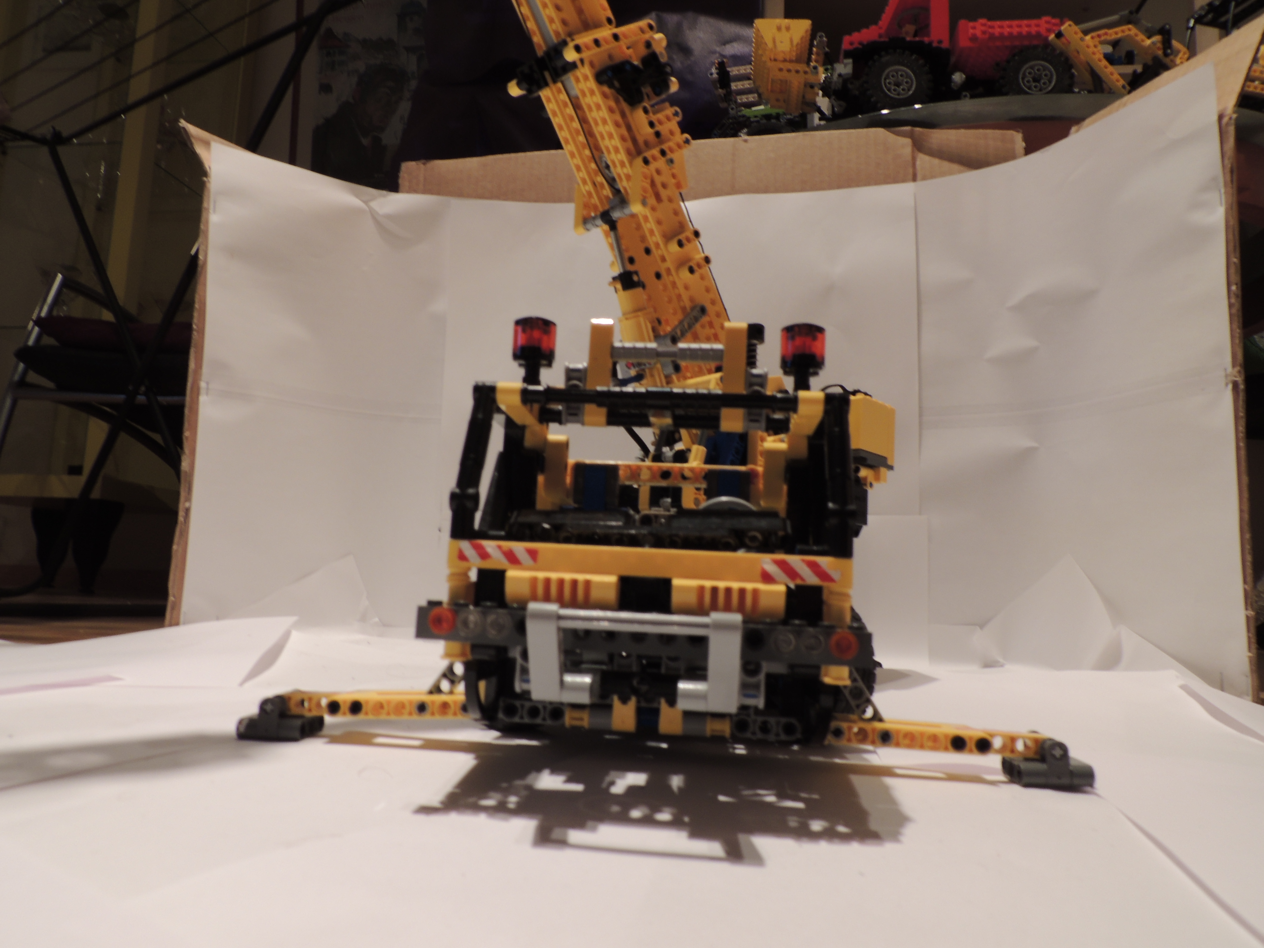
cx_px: 632
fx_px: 876
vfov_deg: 56.8
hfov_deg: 71.6
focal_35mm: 24
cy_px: 474
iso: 100
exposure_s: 1/2.5
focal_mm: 4.3
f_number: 4.2
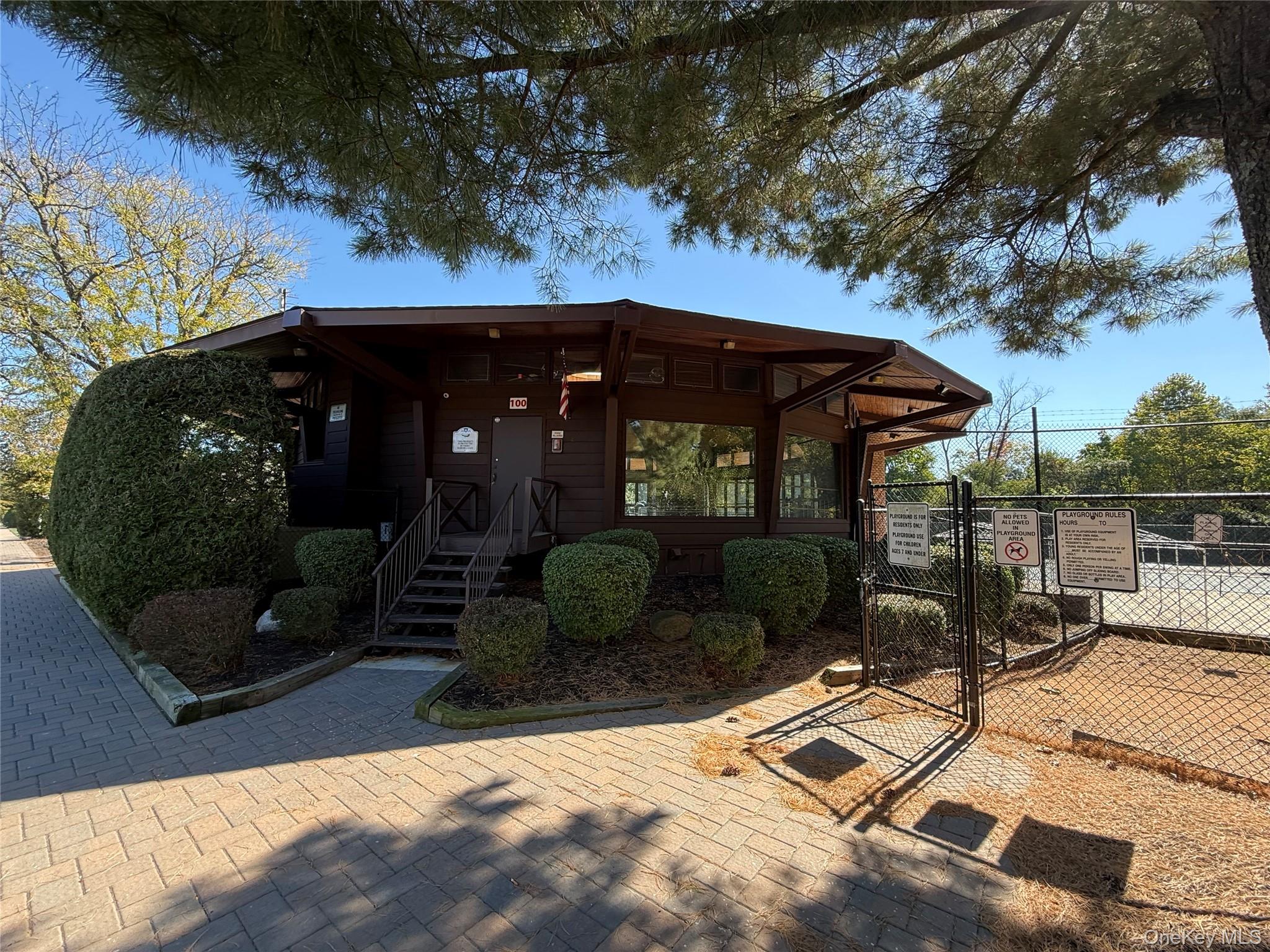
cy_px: 476
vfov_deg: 85.7
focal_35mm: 14
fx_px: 514
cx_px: 635
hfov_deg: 102.1
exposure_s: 1/219
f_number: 2.2
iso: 64
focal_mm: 2.22
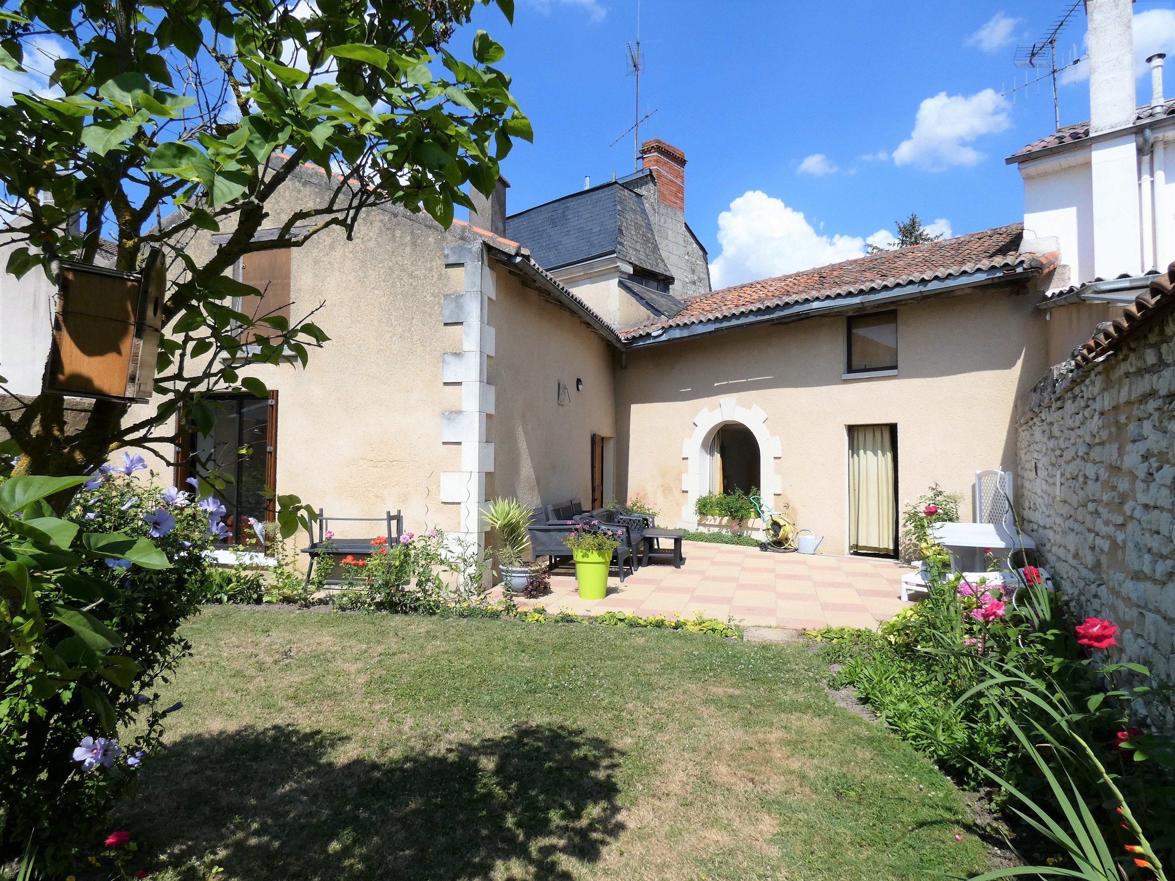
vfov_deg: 66.0
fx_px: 679
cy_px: 440
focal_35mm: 20
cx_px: 588
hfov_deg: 81.7
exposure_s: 1/800
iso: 80
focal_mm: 3.6
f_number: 4.5
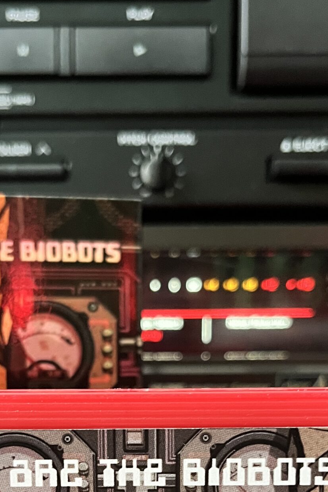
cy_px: 448
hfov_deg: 24.1
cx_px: 127
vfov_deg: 33.6
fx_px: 765
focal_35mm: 56
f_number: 1.6
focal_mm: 5.1
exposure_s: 1/32
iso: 640
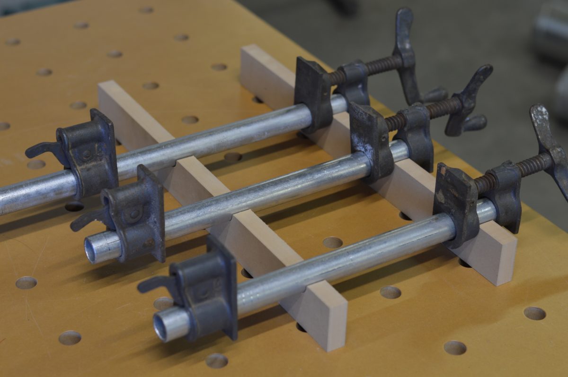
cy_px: 188
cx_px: 284
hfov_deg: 27.0
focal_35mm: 75
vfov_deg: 18.2
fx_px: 1182
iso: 200
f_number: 2.8
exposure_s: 1/60
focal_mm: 50
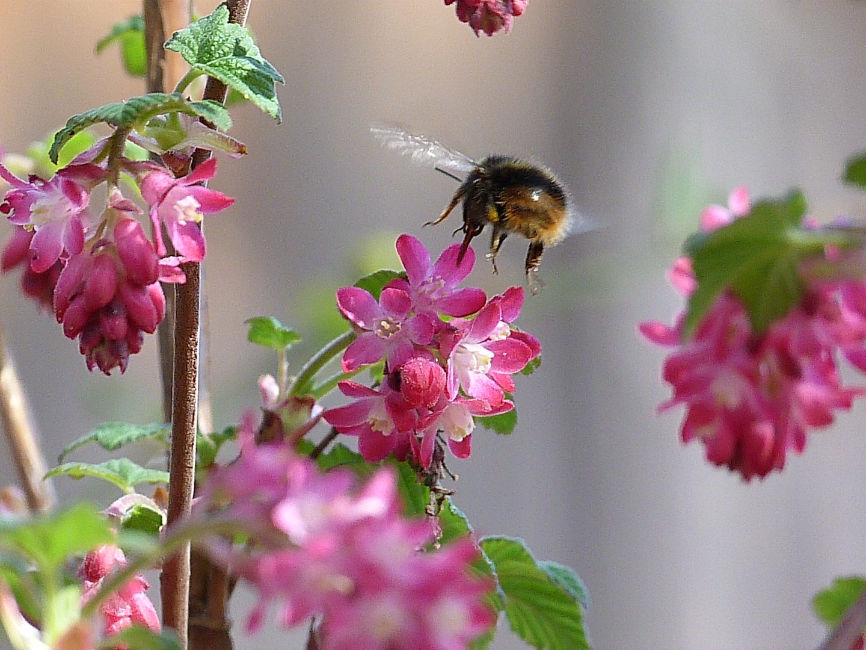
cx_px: 433
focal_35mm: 600
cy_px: 325
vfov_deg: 2.5
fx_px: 15010
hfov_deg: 3.3
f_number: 5.6
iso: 800
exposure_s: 1/640
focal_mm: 108
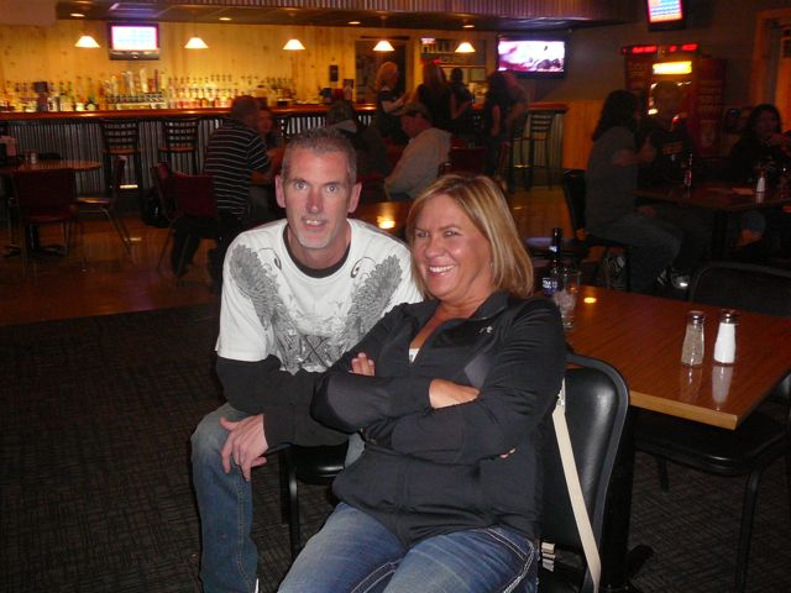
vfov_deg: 40.7
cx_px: 396
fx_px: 800
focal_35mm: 35
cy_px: 296
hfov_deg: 52.6
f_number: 2.8
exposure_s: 1/8
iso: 200
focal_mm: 5.2
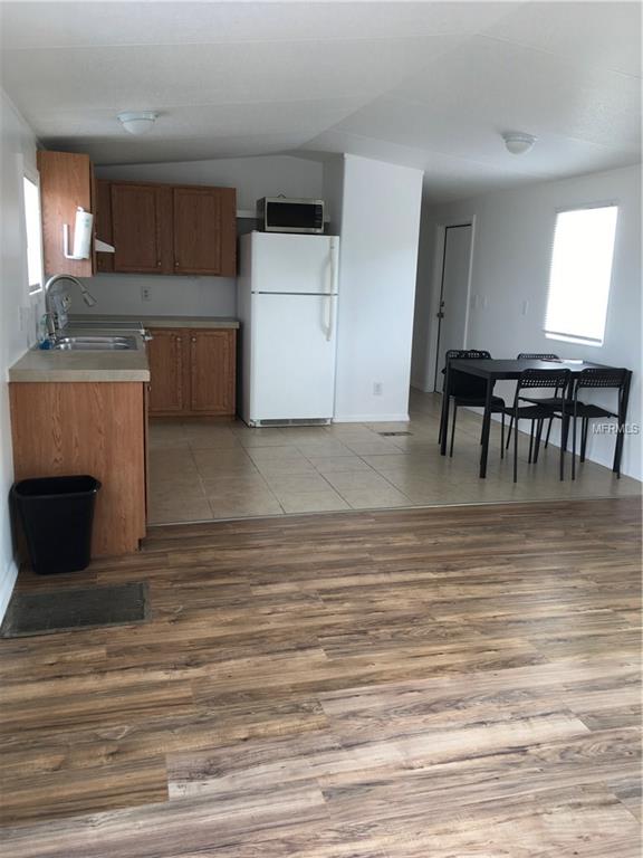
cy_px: 429
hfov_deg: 48.2
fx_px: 718
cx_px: 322
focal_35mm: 29
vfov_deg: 61.7
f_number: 2.2
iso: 25
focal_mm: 4.15
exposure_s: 1/40
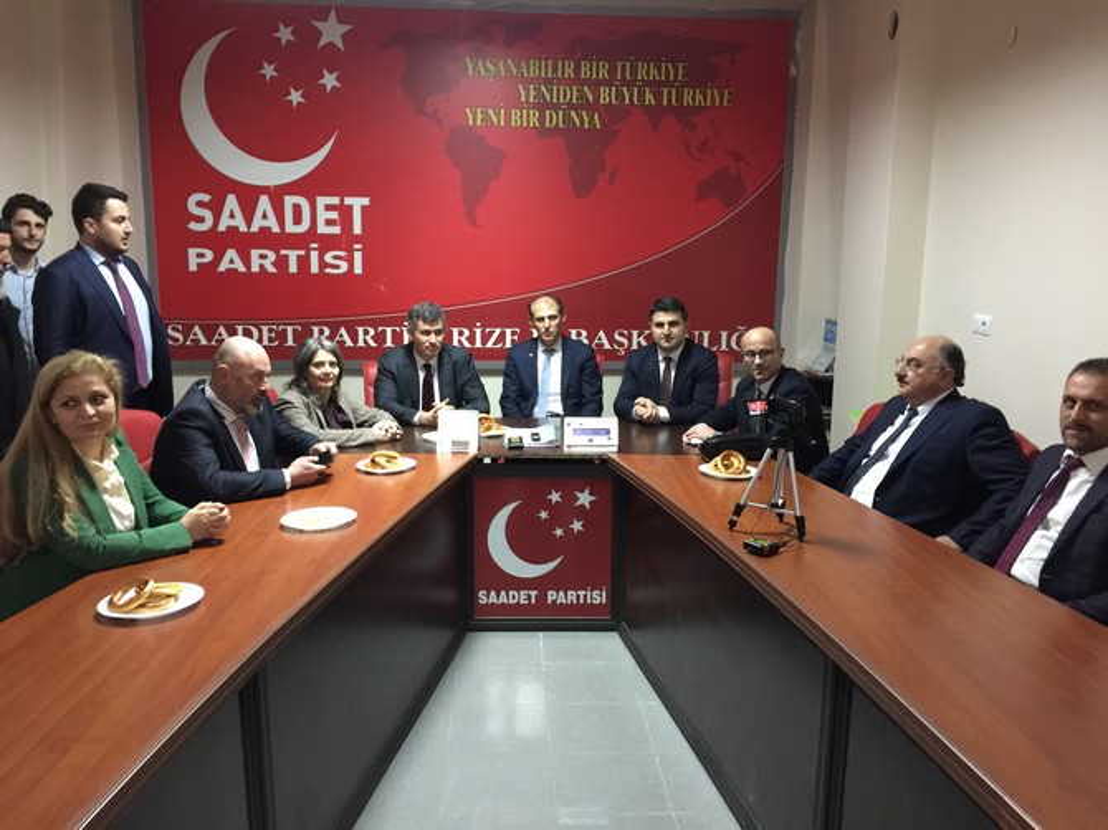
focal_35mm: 29
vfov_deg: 48.2
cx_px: 554
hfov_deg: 61.7
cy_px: 415
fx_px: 928
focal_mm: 4.15
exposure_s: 1/8
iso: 125
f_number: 2.2
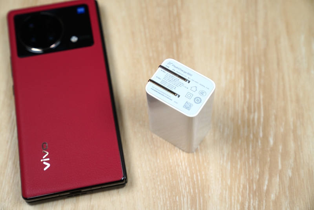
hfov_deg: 28.8
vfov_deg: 19.5
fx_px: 611
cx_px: 157
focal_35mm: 70
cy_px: 105
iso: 640
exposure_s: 1/320
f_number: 5.6
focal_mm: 70
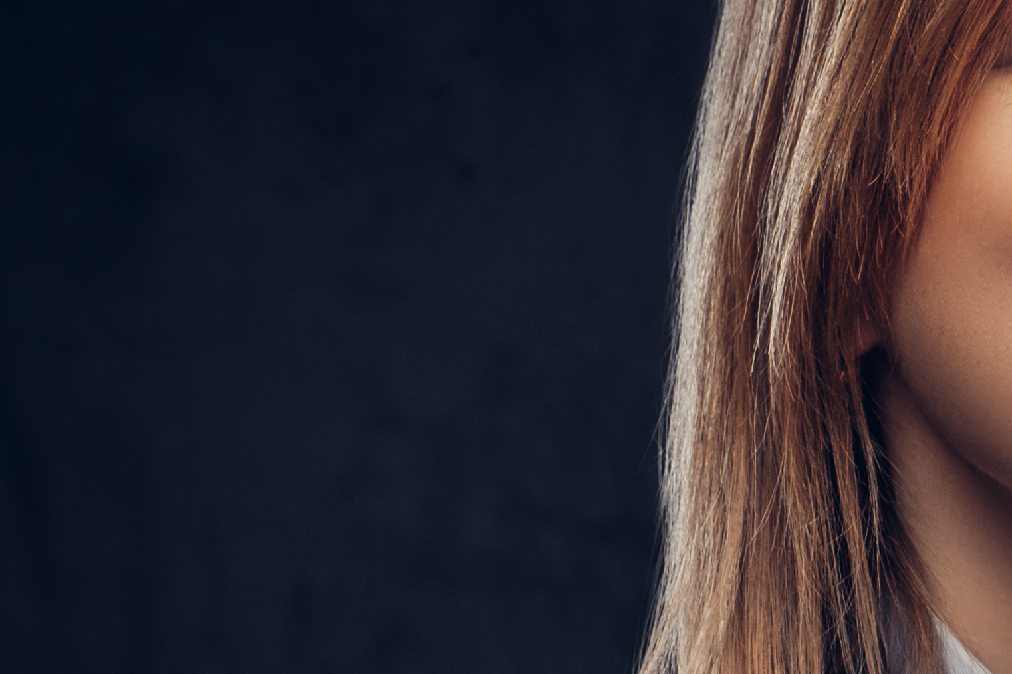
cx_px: 1764
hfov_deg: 9.4
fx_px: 5874
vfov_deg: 6.5
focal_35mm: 209
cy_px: 667
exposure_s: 1/125
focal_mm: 35
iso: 200
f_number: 5.6
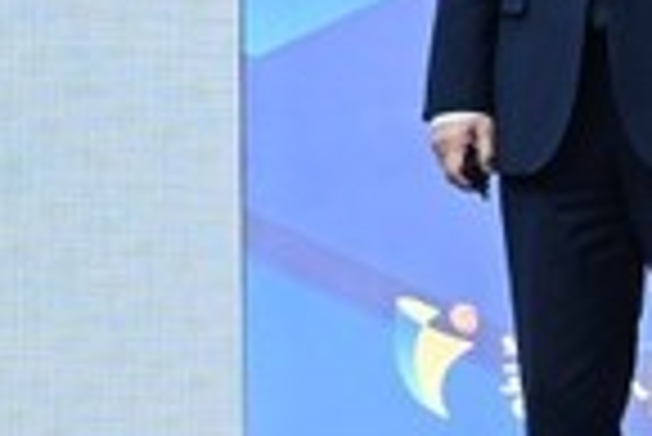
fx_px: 7814
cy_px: 81
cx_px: -522
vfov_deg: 3.2
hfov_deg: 4.7
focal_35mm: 431
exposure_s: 1/500
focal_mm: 65
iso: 400
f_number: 6.3
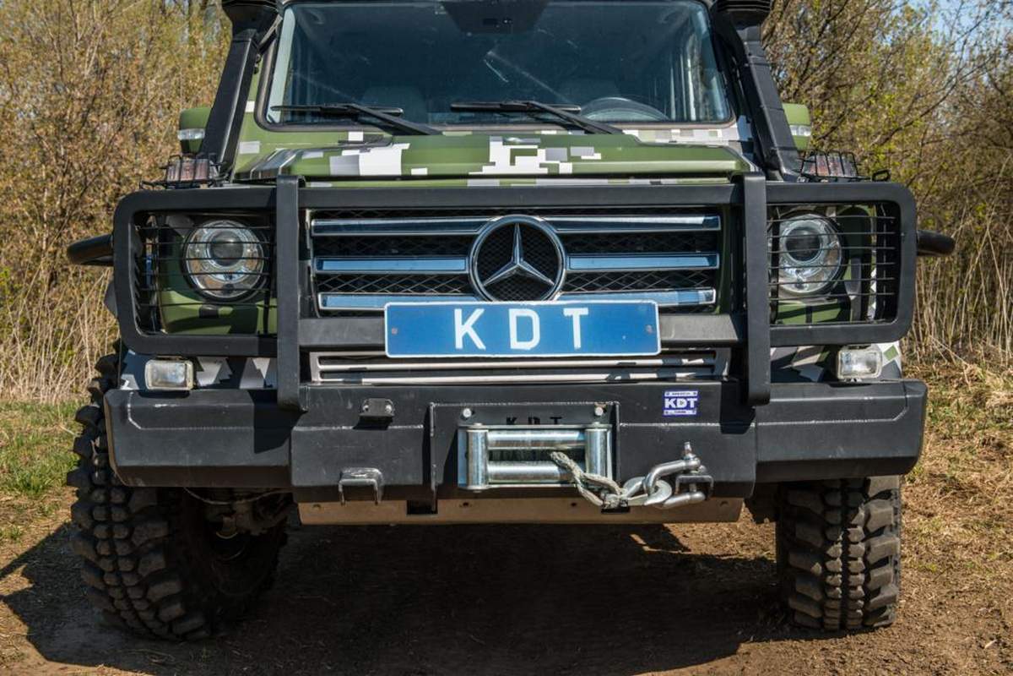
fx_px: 1266
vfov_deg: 29.9
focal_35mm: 45
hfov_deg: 43.6
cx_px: 506
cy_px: 338
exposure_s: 1/400
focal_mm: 45
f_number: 9
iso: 200
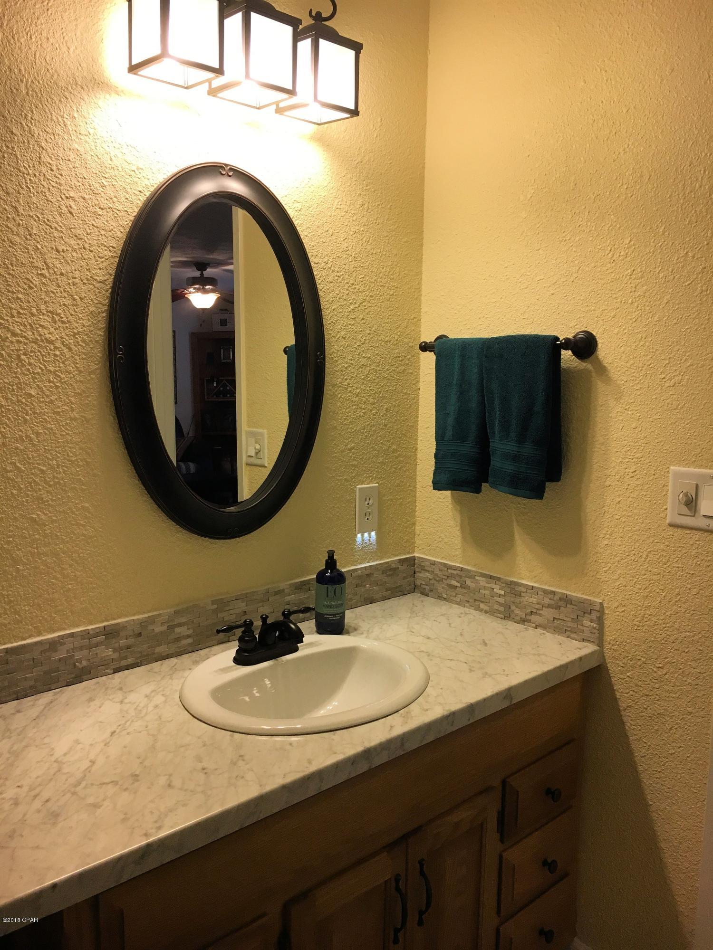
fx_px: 796
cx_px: 356
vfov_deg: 61.7
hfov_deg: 48.2
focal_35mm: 29
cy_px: 475
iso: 32
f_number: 2.2
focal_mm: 4.15
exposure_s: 1/30
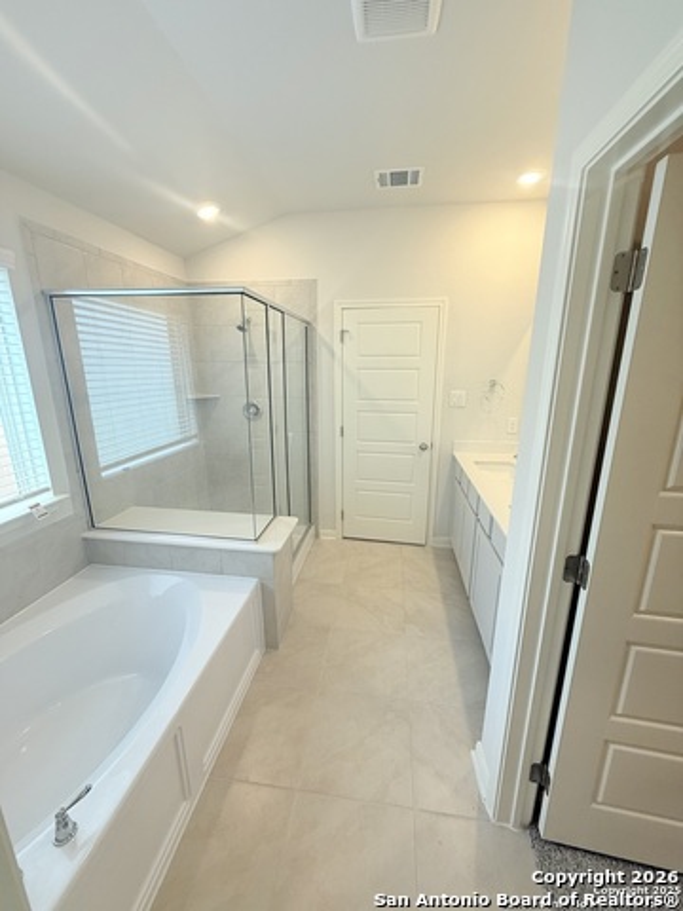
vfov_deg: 102.1
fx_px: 368
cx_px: 342
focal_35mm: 14
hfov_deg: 85.7
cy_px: 456
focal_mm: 2.22
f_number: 2.2
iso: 160
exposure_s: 1/120
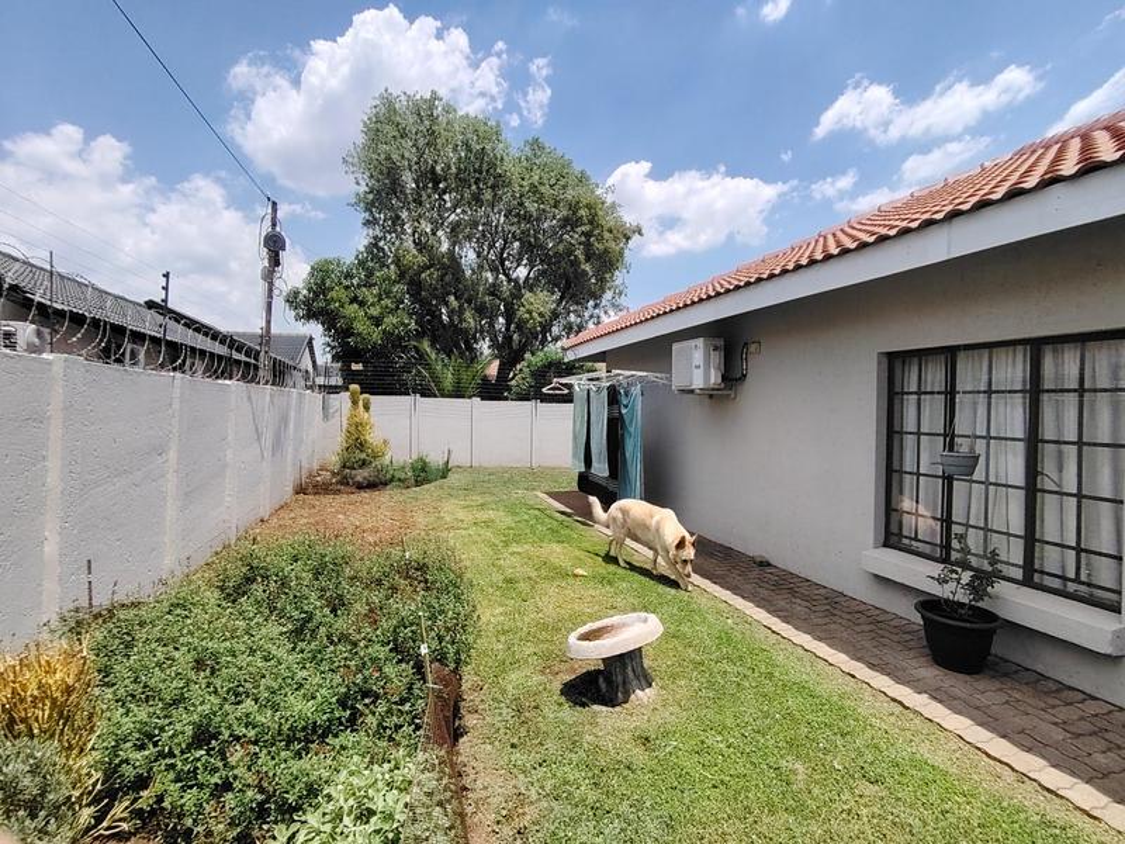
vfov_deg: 74.7
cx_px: 562
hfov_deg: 91.0
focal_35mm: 17
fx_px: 552
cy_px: 422
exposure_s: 1/2419
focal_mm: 1.42
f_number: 2.2
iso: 100
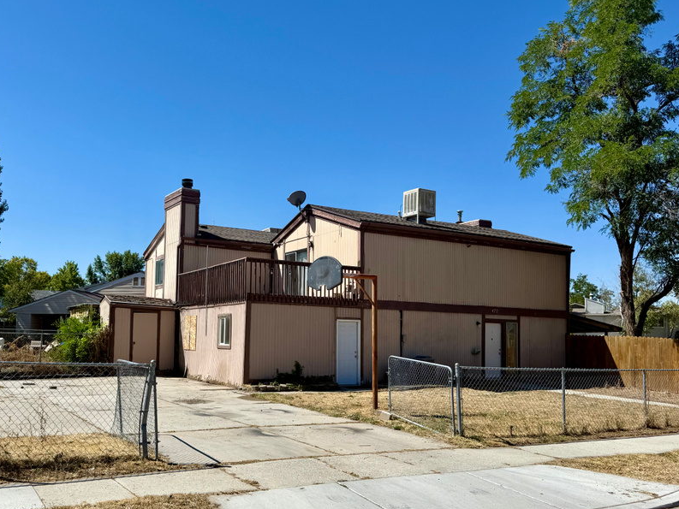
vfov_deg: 45.3
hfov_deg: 58.0
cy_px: 292
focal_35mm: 31
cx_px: 278
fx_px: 608
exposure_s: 1/6173
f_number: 1.78
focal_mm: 6.76
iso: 80
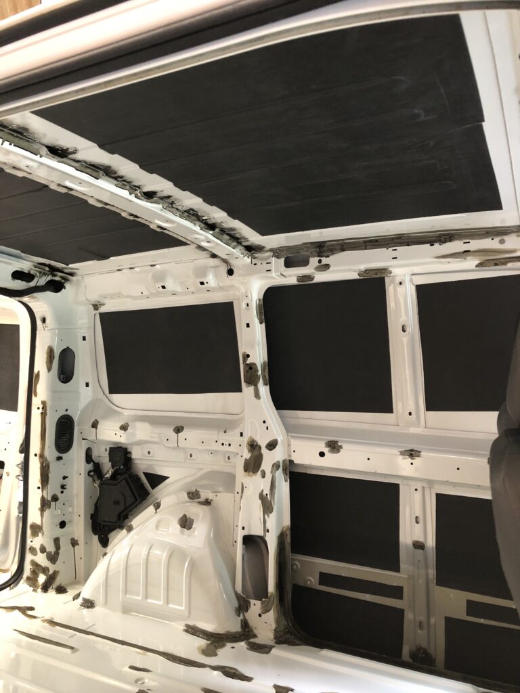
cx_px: 260
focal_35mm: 28
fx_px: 561
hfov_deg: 49.7
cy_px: 346
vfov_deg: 63.4
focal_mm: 3.99
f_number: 1.8
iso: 100
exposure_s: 1/11
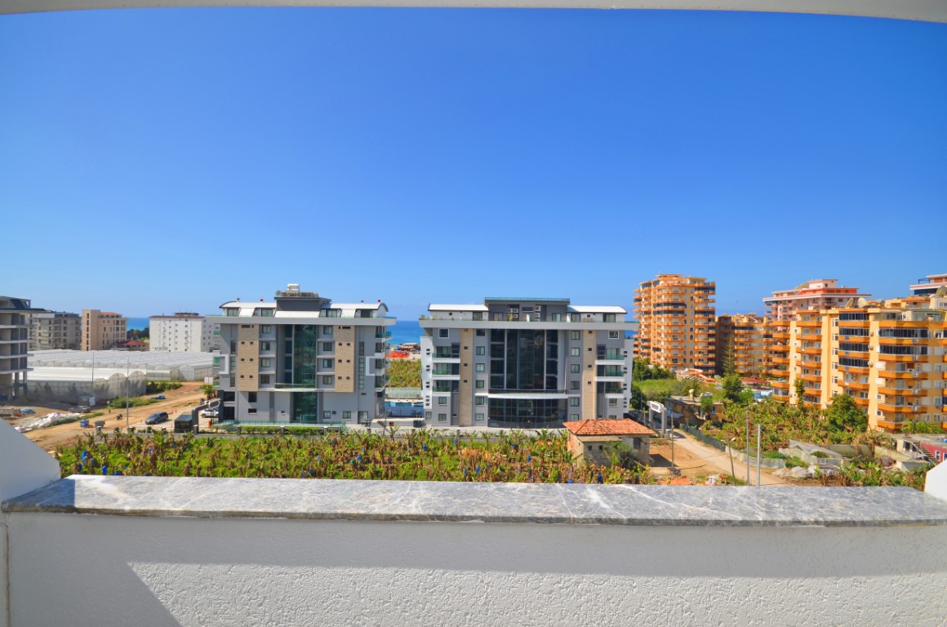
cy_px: 314
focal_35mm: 15
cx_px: 474
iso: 100
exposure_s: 1/250
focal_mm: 10
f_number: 8
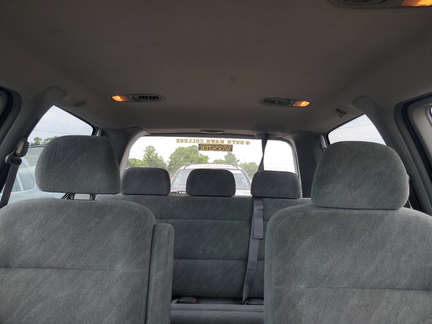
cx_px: 216
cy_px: 162
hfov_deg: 67.3
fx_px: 324
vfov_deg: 53.1
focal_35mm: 26
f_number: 1.5
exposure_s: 1/167
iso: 50
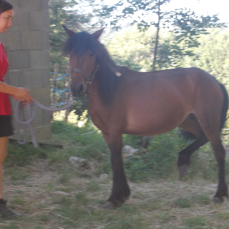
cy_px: 115
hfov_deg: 17.0
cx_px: 141
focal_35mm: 102
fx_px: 763
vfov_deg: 17.1
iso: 200
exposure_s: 1/60
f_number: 6.3
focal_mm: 15.4
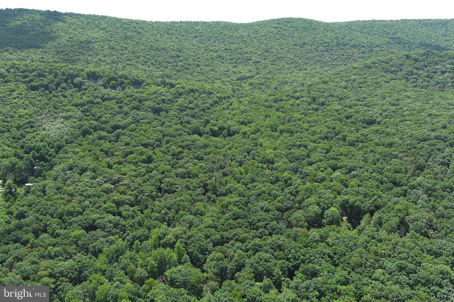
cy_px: 151
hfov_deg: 63.7
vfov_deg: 45.0
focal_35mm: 29
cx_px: 227
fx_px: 366
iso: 100
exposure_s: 1/482
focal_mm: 10.57
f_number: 2.8
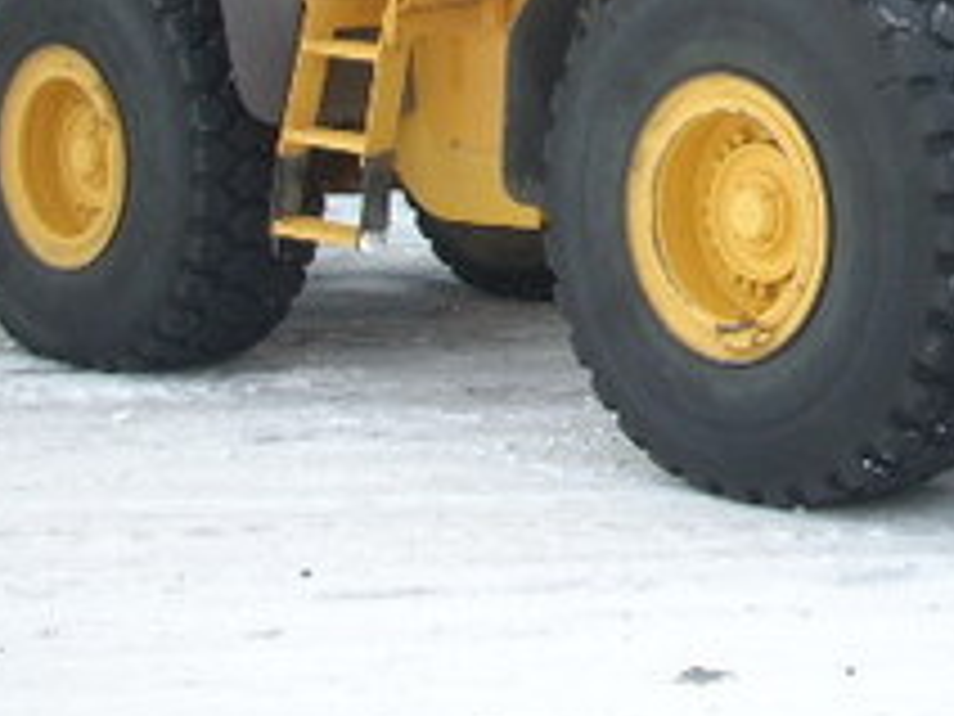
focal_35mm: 93
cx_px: 952
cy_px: -50
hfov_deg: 20.4
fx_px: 2563
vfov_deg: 15.5
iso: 64
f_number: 2.8
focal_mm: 6.2
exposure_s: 1/201
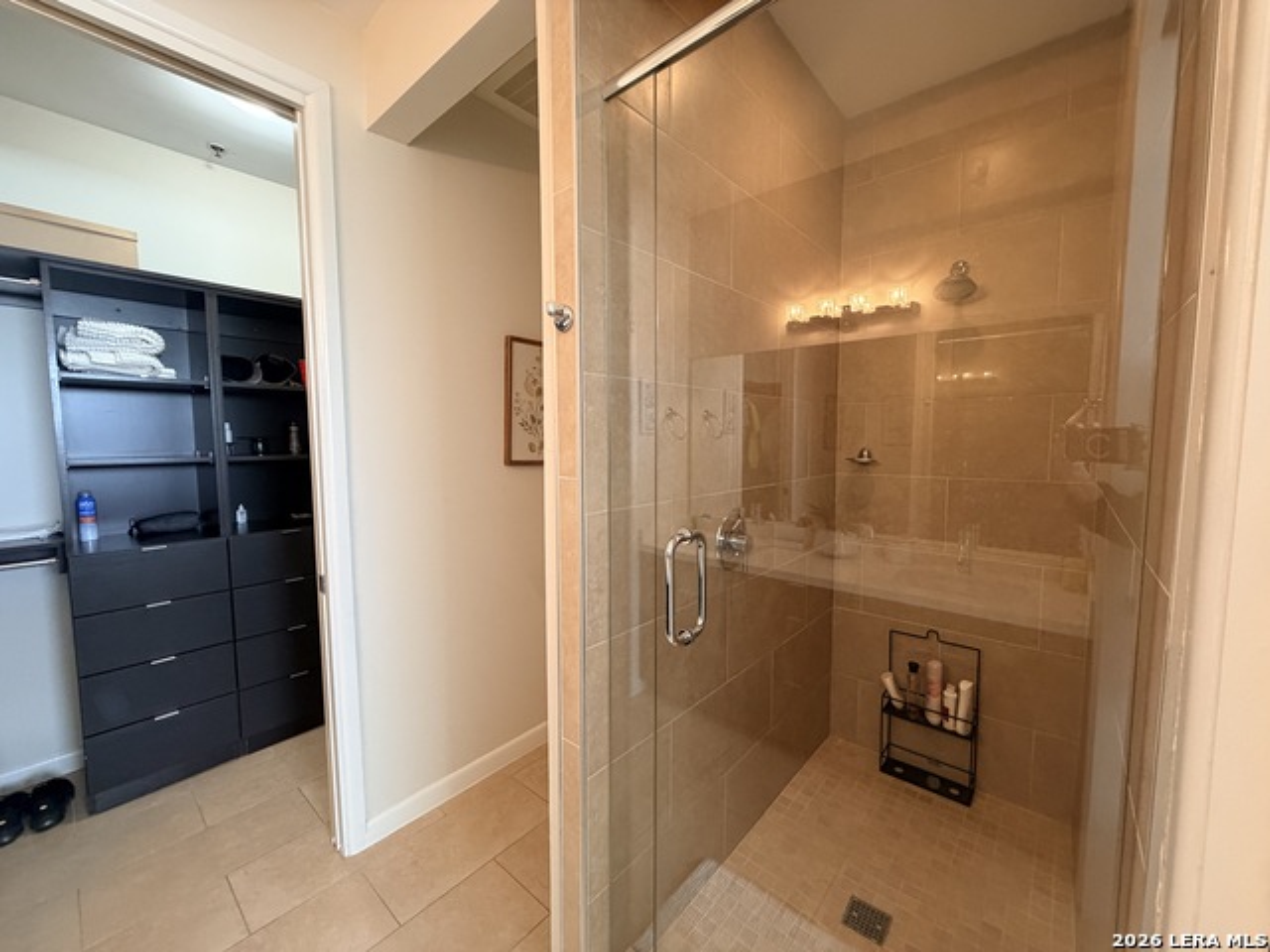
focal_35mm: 14
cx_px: 635
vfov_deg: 85.7
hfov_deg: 102.1
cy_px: 476
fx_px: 514
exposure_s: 1/60
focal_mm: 2.22
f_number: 2.2
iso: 320
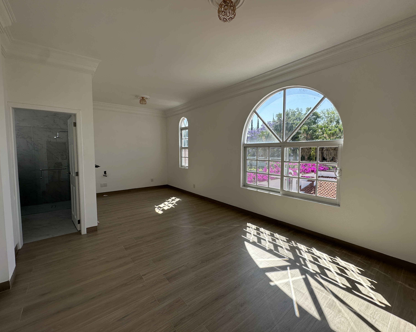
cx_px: 211
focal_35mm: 15
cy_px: 163
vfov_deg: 84.0
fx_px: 185
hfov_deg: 96.8
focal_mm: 2.22
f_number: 2.2
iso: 40
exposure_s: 1/540
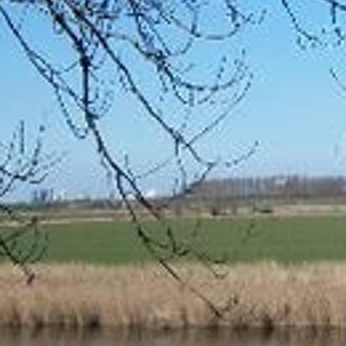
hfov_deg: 12.4
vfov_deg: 13.3
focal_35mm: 131
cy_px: 261
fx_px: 1481
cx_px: 570
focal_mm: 5.7
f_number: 8.8
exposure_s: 1/250
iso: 80
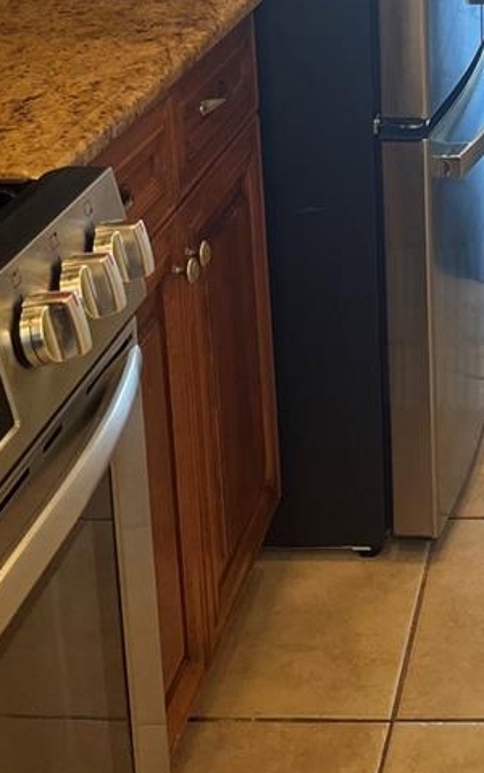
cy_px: -29
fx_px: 1454
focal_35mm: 69
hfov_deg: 17.8
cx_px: 616
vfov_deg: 27.7
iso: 64
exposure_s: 1/120
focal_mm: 5.1
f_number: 1.6
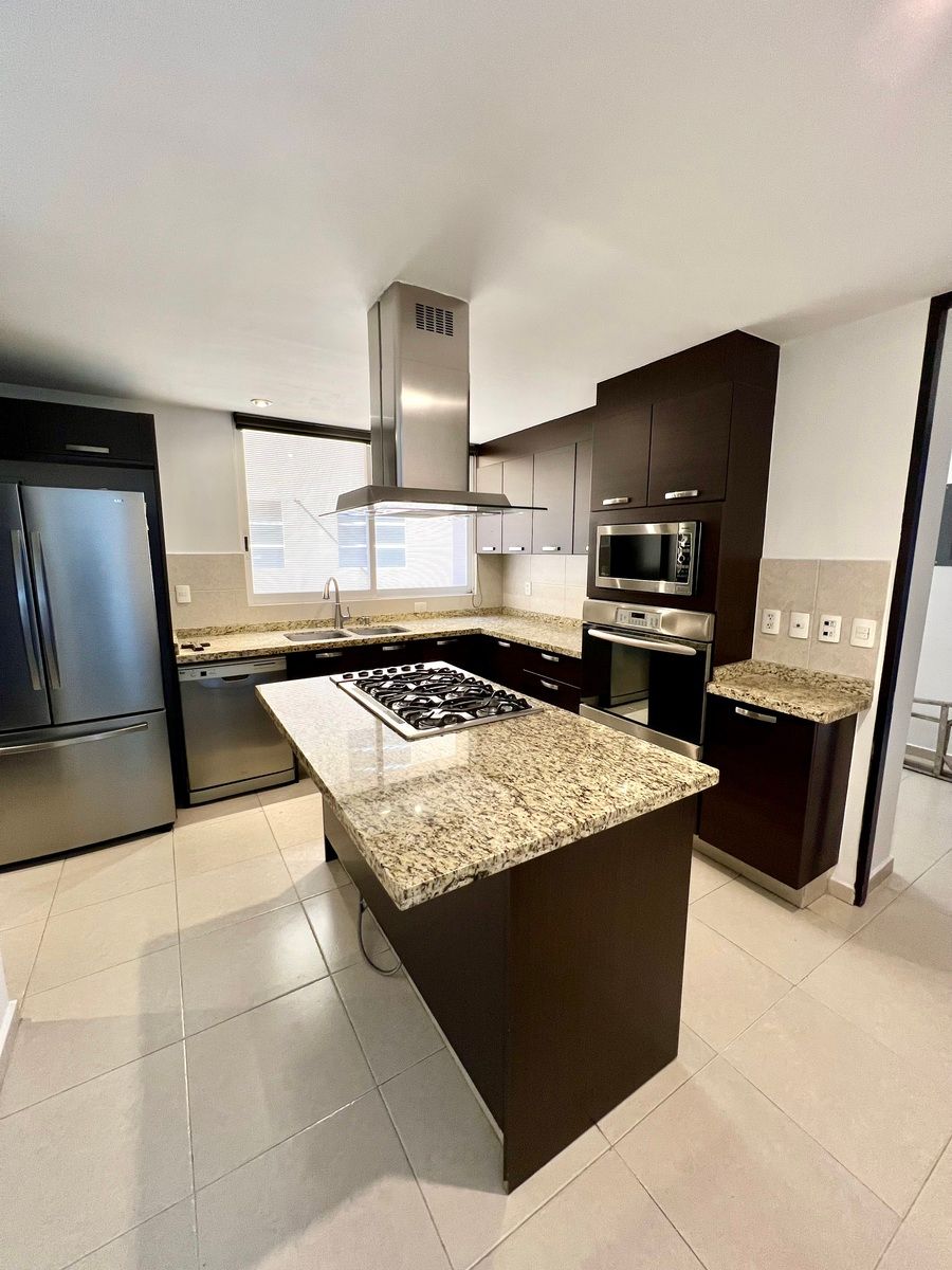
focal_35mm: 13
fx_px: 477
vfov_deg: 106.2
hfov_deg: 89.9
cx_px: 476
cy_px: 635
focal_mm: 1.57
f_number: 1.8
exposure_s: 1/60
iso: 125
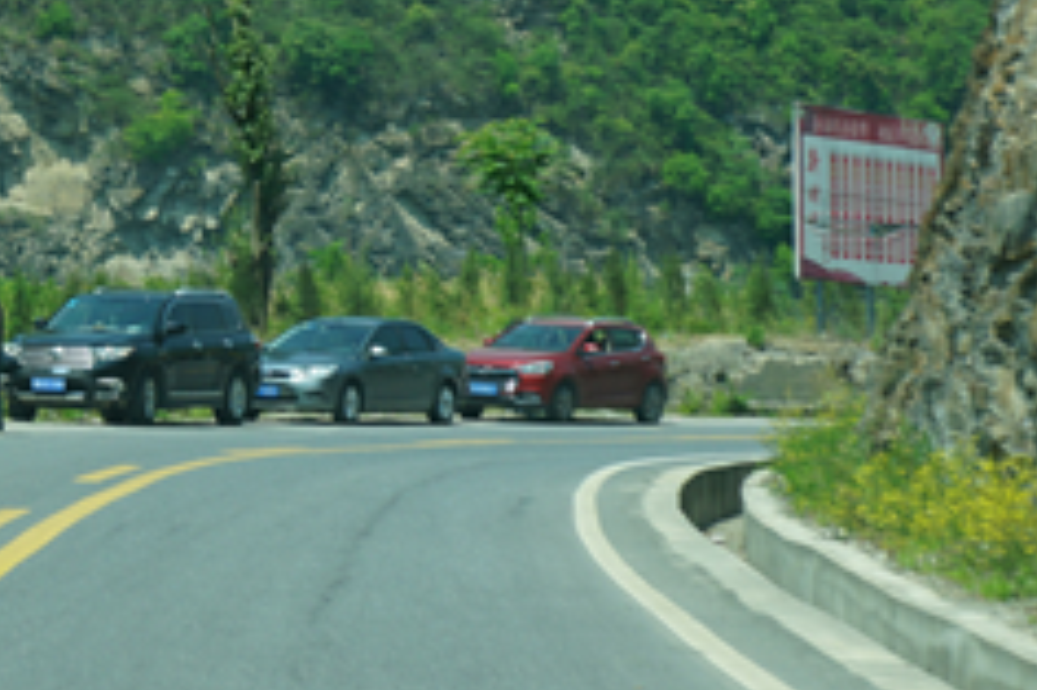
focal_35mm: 159
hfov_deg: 12.6
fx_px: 4577
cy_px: -158
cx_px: -198
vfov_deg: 8.5
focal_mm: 50
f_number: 11
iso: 100
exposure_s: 1/100
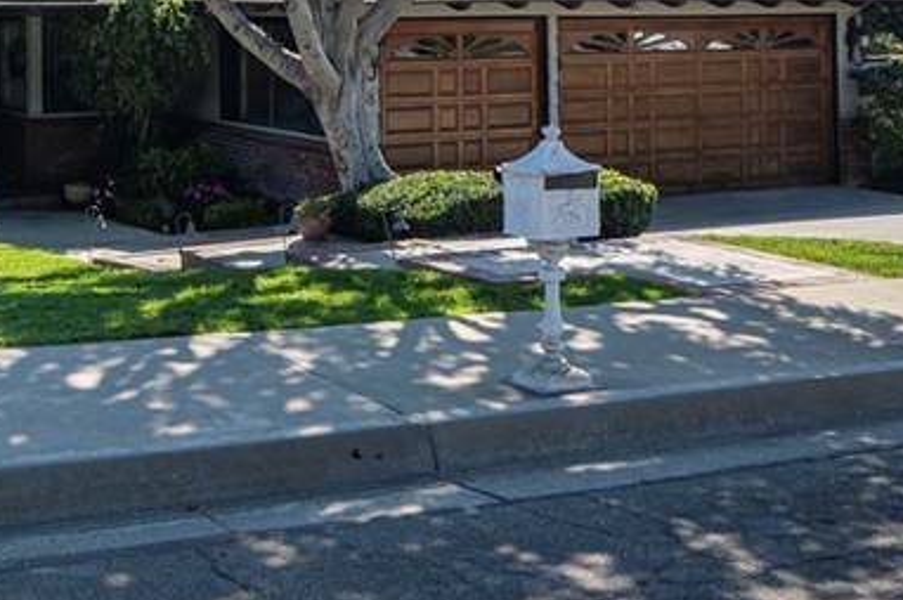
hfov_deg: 36.6
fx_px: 1278
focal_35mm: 51
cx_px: 97
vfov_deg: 24.4
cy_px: -86
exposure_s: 1/1250
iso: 320
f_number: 7.1
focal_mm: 19
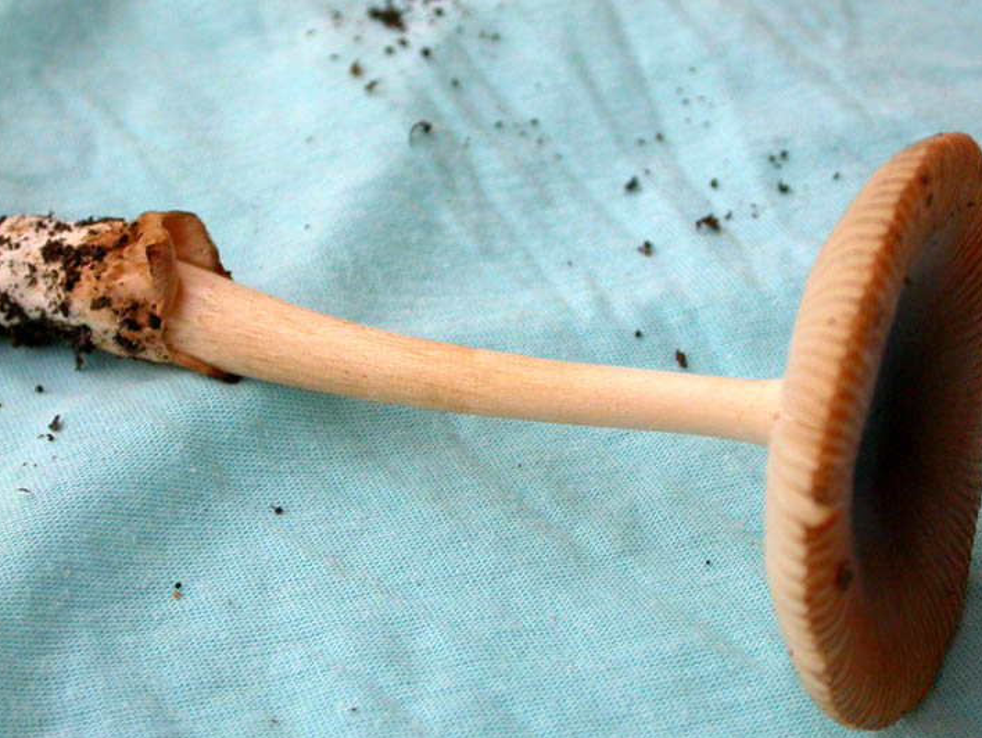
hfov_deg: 23.3
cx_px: 469
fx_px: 2385
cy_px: 398
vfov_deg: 17.6
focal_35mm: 84
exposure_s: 1/500
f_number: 3.3
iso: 200
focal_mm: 14.6
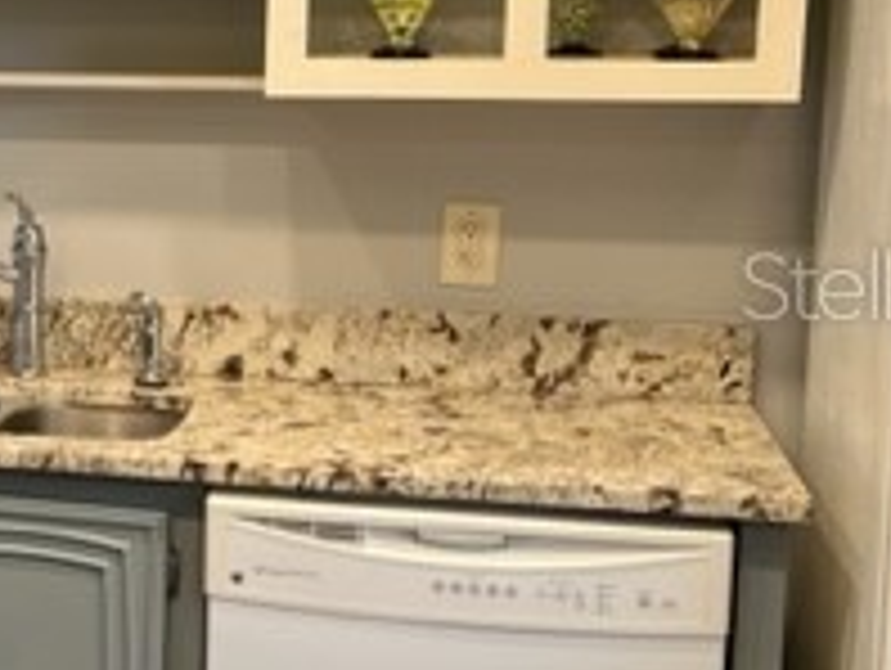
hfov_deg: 21.1
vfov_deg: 17.6
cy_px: 283
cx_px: -274
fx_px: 2165
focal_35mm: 84
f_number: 1.6
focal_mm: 5.1
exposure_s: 1/60
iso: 80
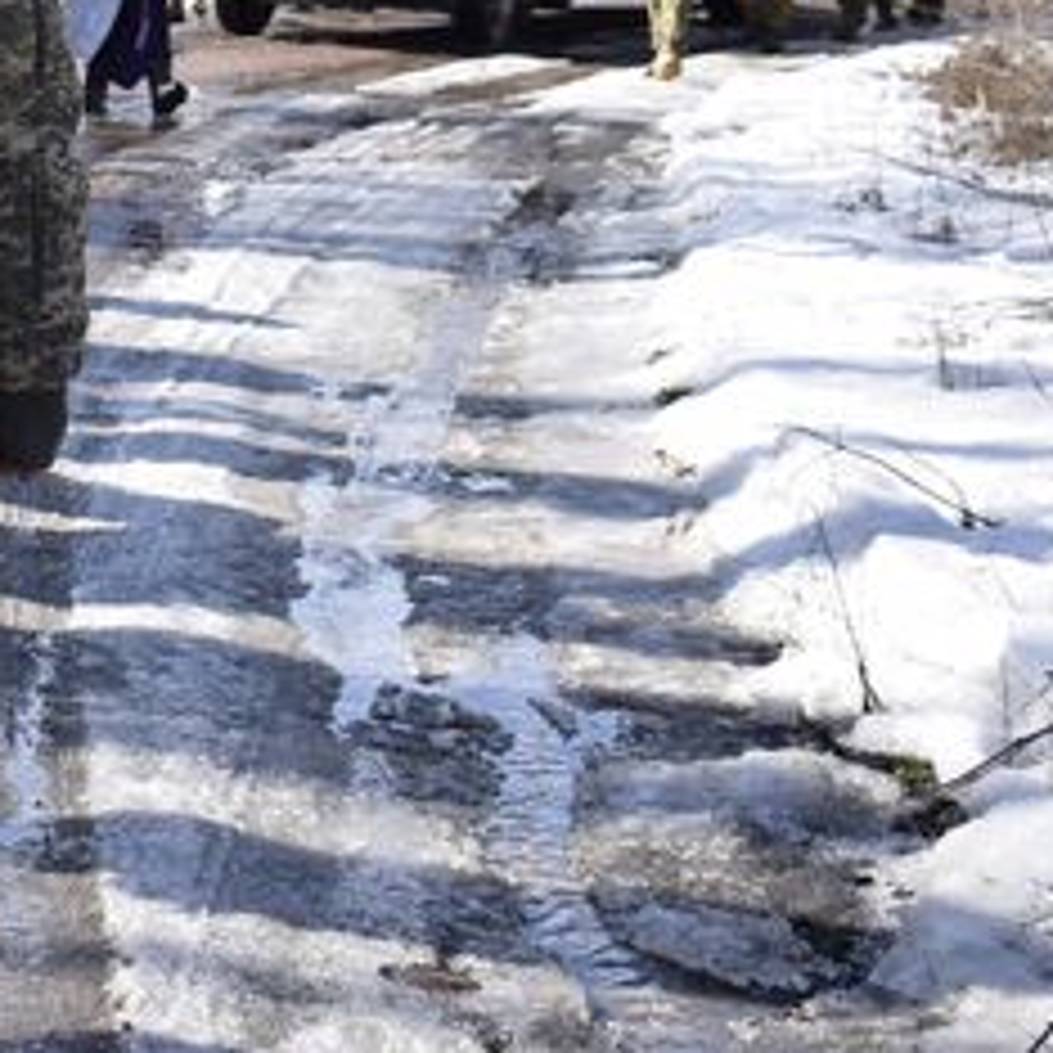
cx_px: -238
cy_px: -11
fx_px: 3798
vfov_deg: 15.5
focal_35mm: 110
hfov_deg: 15.2
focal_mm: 27
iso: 200
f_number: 5
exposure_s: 1/640
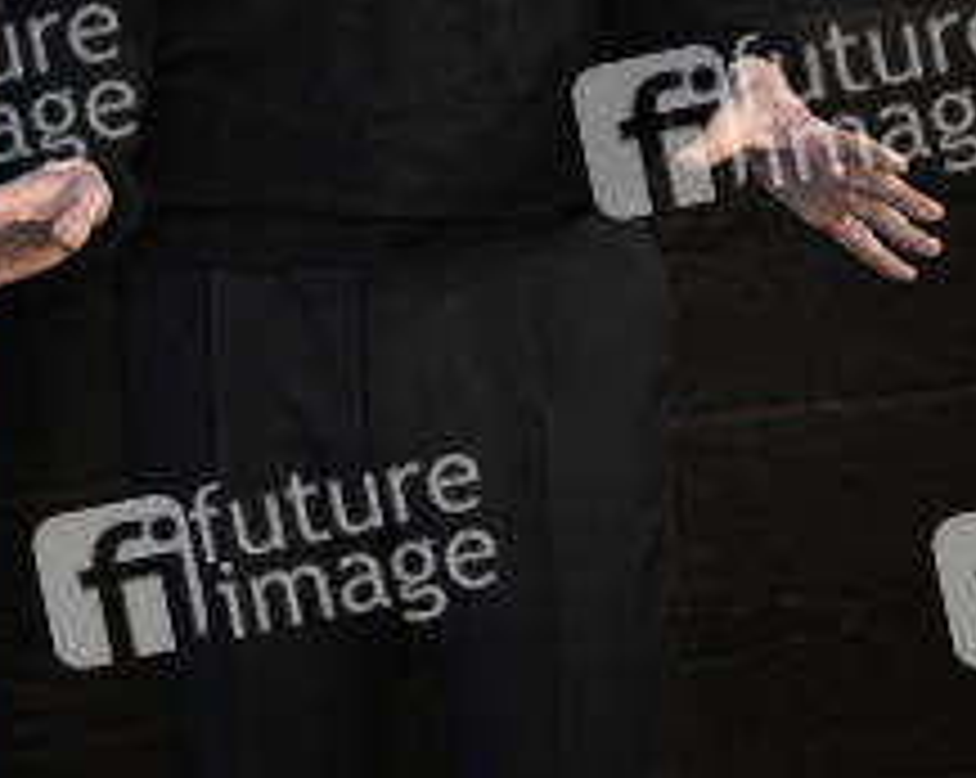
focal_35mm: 277
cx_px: 396
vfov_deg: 5.6
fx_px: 7991
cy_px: -112
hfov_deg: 7.0
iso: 1600
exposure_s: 1/640
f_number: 3.2
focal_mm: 160
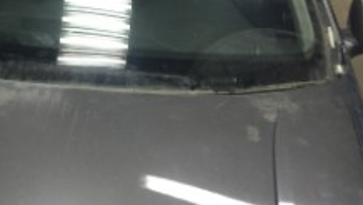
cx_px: 45
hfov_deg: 34.3
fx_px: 559
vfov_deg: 20.4
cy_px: 22
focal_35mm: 58
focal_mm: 4.15
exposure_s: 1/33
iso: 200
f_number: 2.2
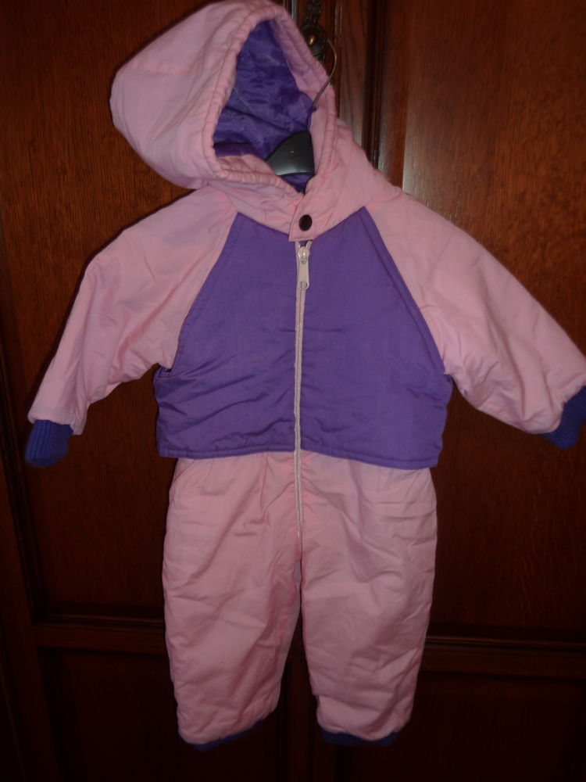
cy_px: 391
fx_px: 564
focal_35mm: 25
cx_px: 293
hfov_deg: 54.9
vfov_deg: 69.4
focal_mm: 4.1
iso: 100
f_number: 3.3
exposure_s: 1/30
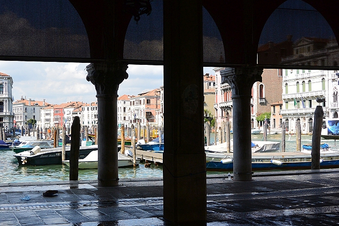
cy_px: 123
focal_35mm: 53
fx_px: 499
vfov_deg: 25.5
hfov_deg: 37.5
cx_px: 153
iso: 160
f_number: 5
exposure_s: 1/800
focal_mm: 16.9
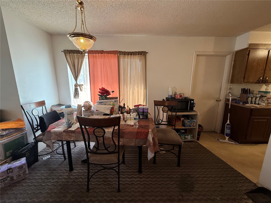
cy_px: 102
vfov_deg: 85.7
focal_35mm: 14
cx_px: 136
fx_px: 110
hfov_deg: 102.1
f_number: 2.2
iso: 160
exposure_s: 1/60
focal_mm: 2.22
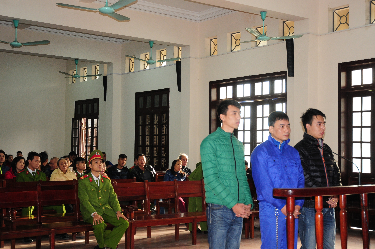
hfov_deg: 35.1
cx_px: 188
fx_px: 593
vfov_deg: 23.7
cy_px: 124
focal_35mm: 57
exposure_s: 1/200
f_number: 4.2
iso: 800
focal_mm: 38
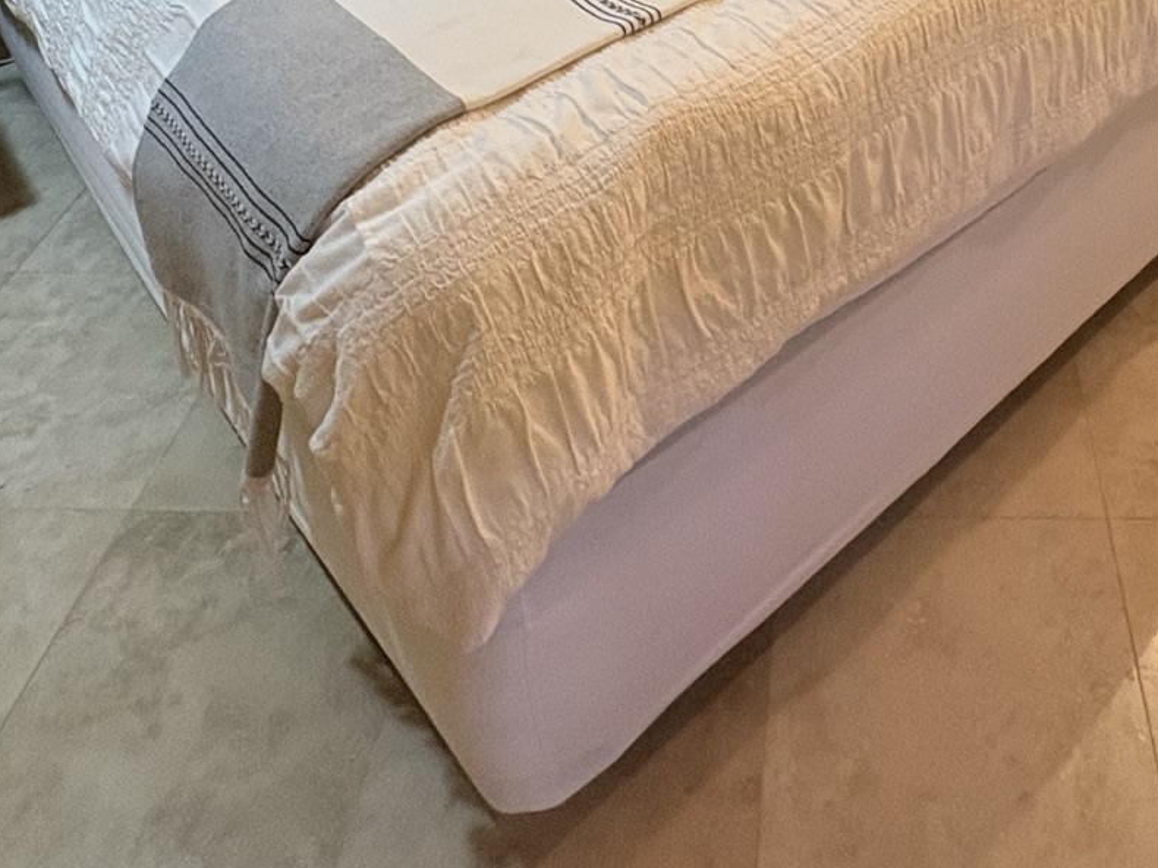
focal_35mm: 39
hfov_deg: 46.6
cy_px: -292
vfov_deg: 29.0
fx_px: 1304
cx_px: 830
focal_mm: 2.22
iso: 320
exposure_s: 1/60
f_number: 2.2
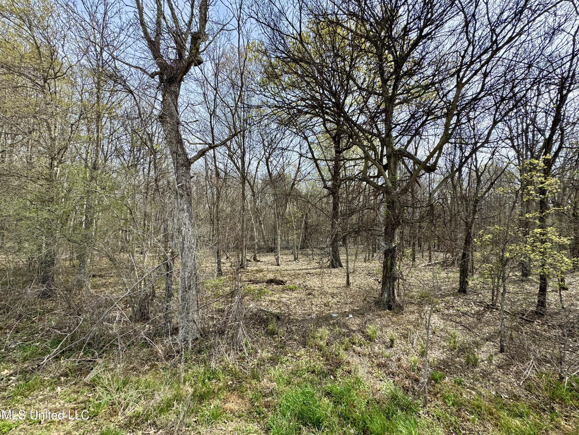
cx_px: 290
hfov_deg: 102.1
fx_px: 234
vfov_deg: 85.7
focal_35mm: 14
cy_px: 218
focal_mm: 2.22
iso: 40
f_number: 2.2
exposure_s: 1/693
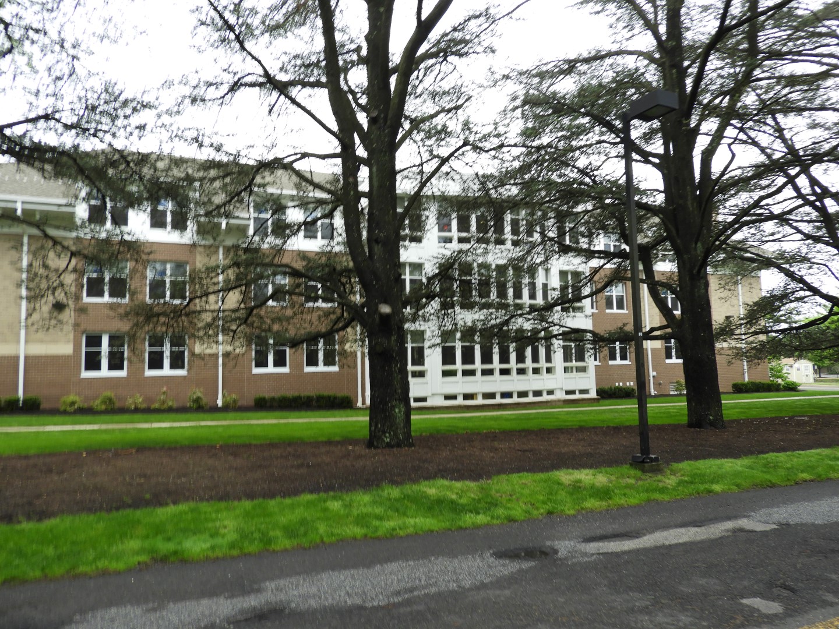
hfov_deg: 71.6
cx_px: 420
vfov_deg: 56.8
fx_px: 582
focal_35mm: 24
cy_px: 314
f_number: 3.3
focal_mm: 4.3
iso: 125
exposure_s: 1/30
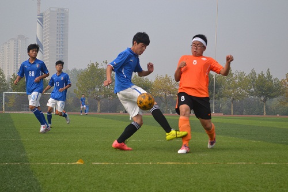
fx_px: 660
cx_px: 144
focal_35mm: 82
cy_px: 96
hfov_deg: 24.6
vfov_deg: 16.5
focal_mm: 55
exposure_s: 1/1250
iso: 400
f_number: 5.6
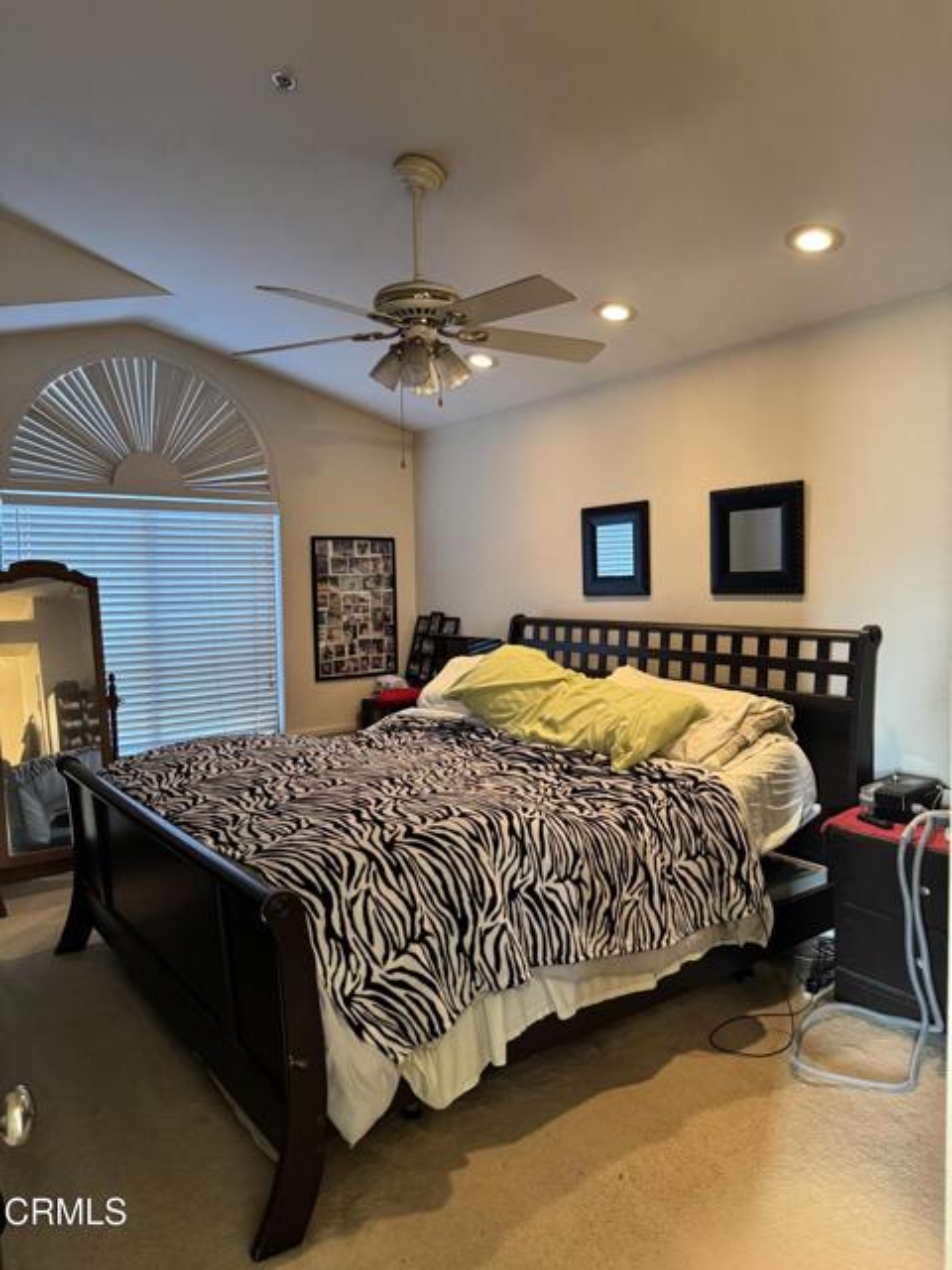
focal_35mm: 24
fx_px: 880
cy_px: 635
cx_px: 476
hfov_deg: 56.8
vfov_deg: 71.6
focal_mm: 6.76
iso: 400
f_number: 1.78
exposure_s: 1/60
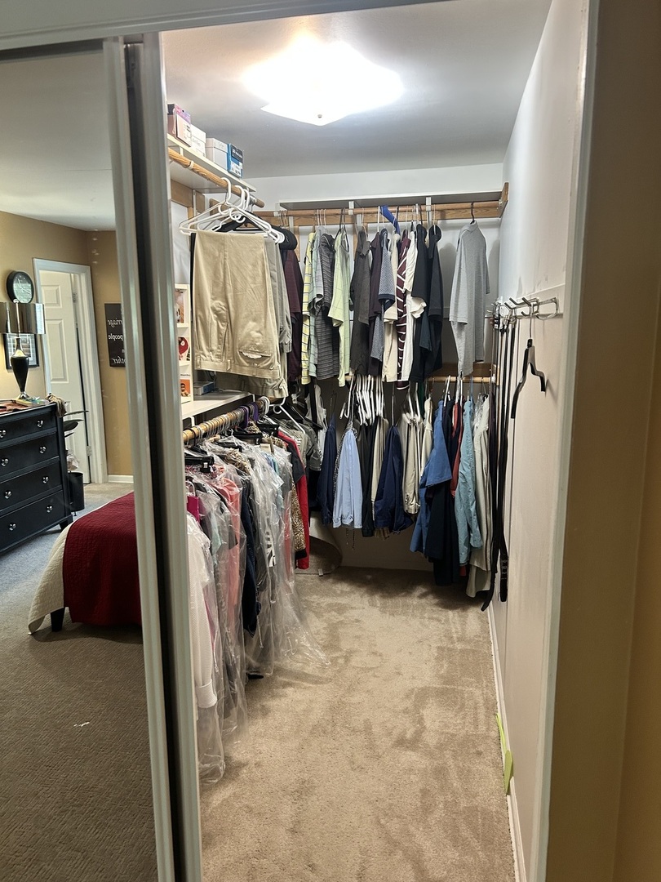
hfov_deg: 53.1
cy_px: 441
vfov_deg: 67.3
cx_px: 330
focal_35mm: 26
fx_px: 662
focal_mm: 5.7
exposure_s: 1/60
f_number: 1.5
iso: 160
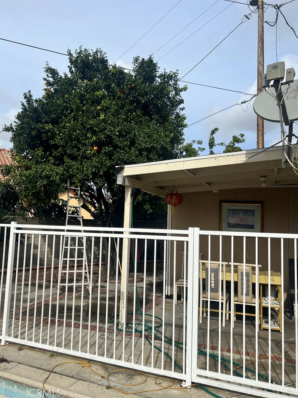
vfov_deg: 65.3
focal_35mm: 27
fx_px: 310
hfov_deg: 51.4
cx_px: 153
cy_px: 192
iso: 50
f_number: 1.5
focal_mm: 5.7
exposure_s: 1/5587
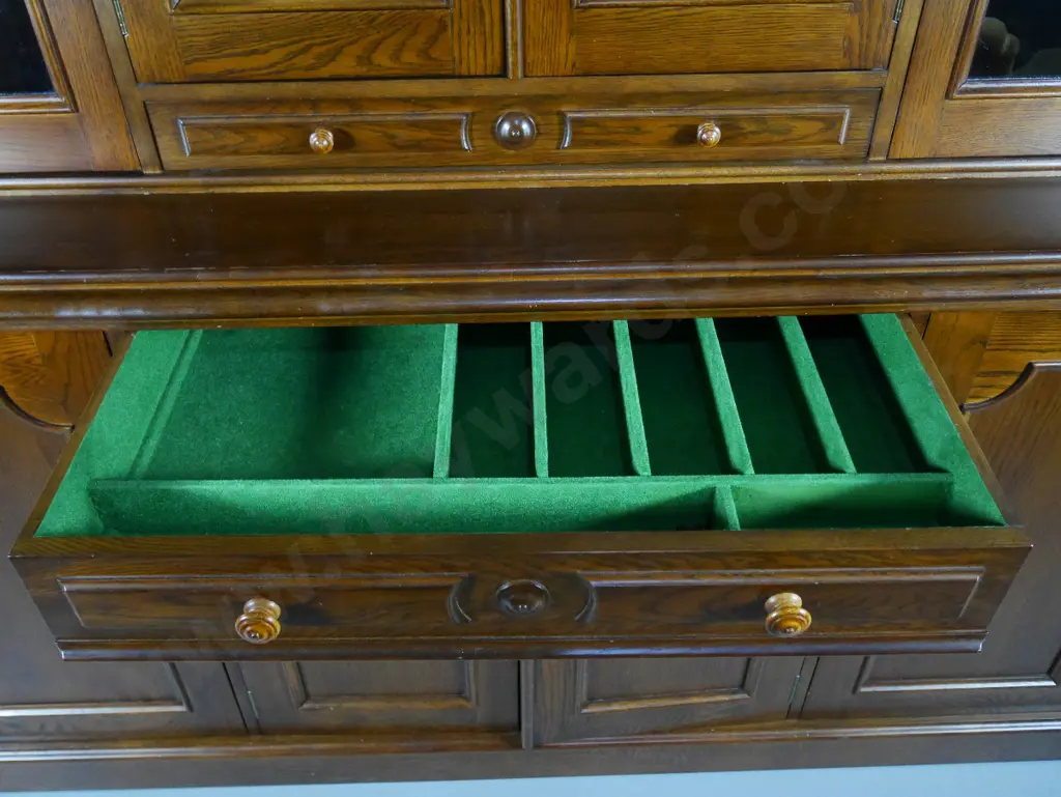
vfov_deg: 46.8
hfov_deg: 59.9
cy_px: 398
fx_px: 920
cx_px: 530
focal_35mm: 30
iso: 3200
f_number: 3.8
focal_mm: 15
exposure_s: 1/60
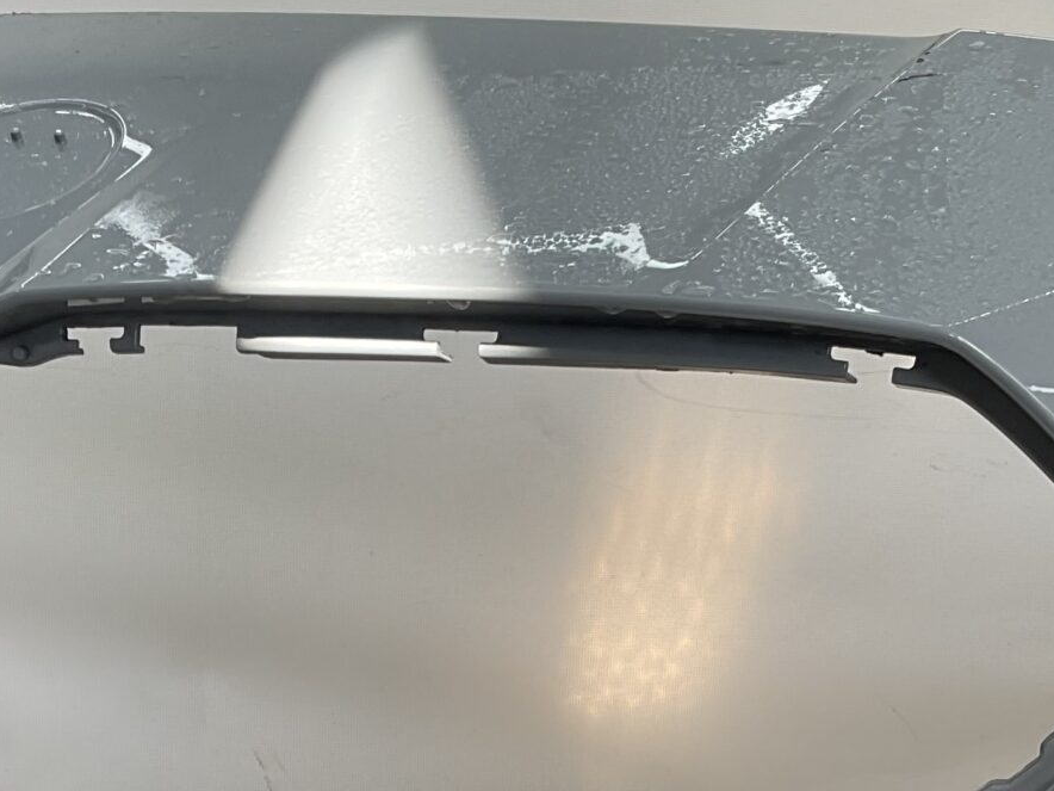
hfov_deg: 23.2
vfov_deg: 17.1
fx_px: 2558
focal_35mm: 84
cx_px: 397
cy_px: 848
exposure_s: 1/194
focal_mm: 3
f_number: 1.8
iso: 16
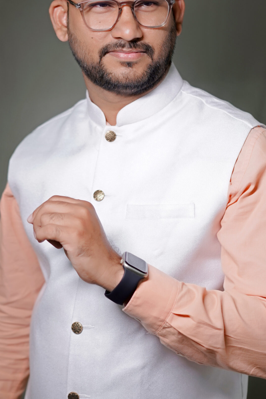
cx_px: 140
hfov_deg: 15.5
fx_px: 975
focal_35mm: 88
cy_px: 183
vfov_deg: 23.1
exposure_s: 1/160
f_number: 2.5
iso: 250
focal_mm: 55
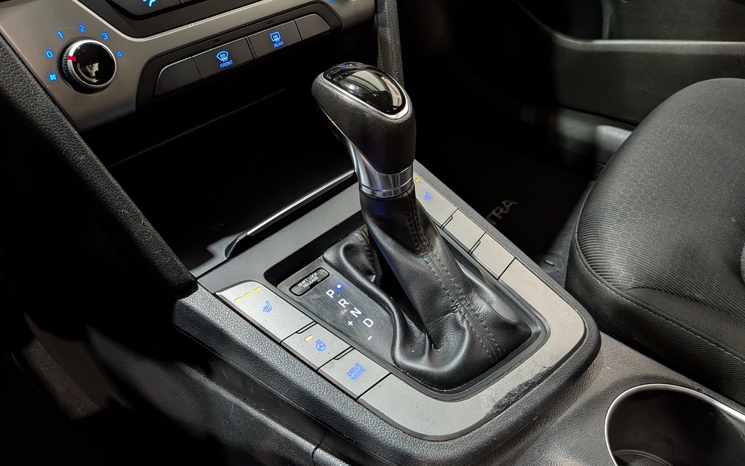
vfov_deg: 47.6
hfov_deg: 70.4
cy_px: 240
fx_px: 528
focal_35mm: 26
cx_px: 368
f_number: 1.7
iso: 699
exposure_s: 1/120
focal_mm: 4.53
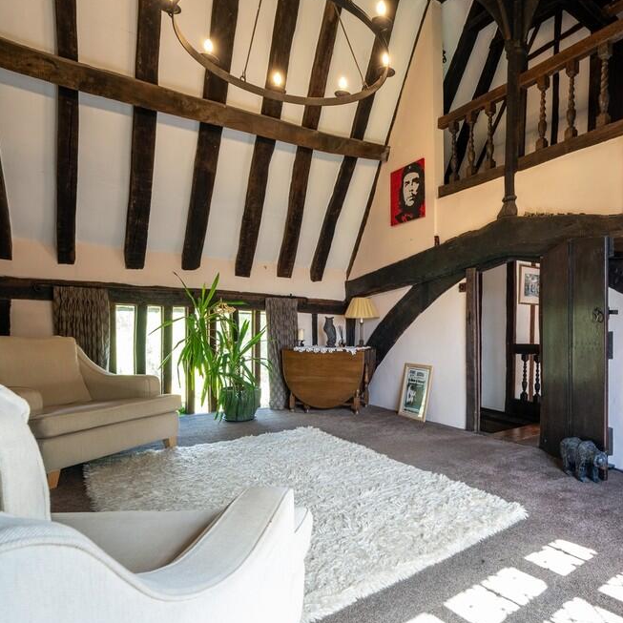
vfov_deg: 74.8
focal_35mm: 20
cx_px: 456
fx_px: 407
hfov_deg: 70.5
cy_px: 319
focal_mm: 10.1
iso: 160
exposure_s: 1/5
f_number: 7.1
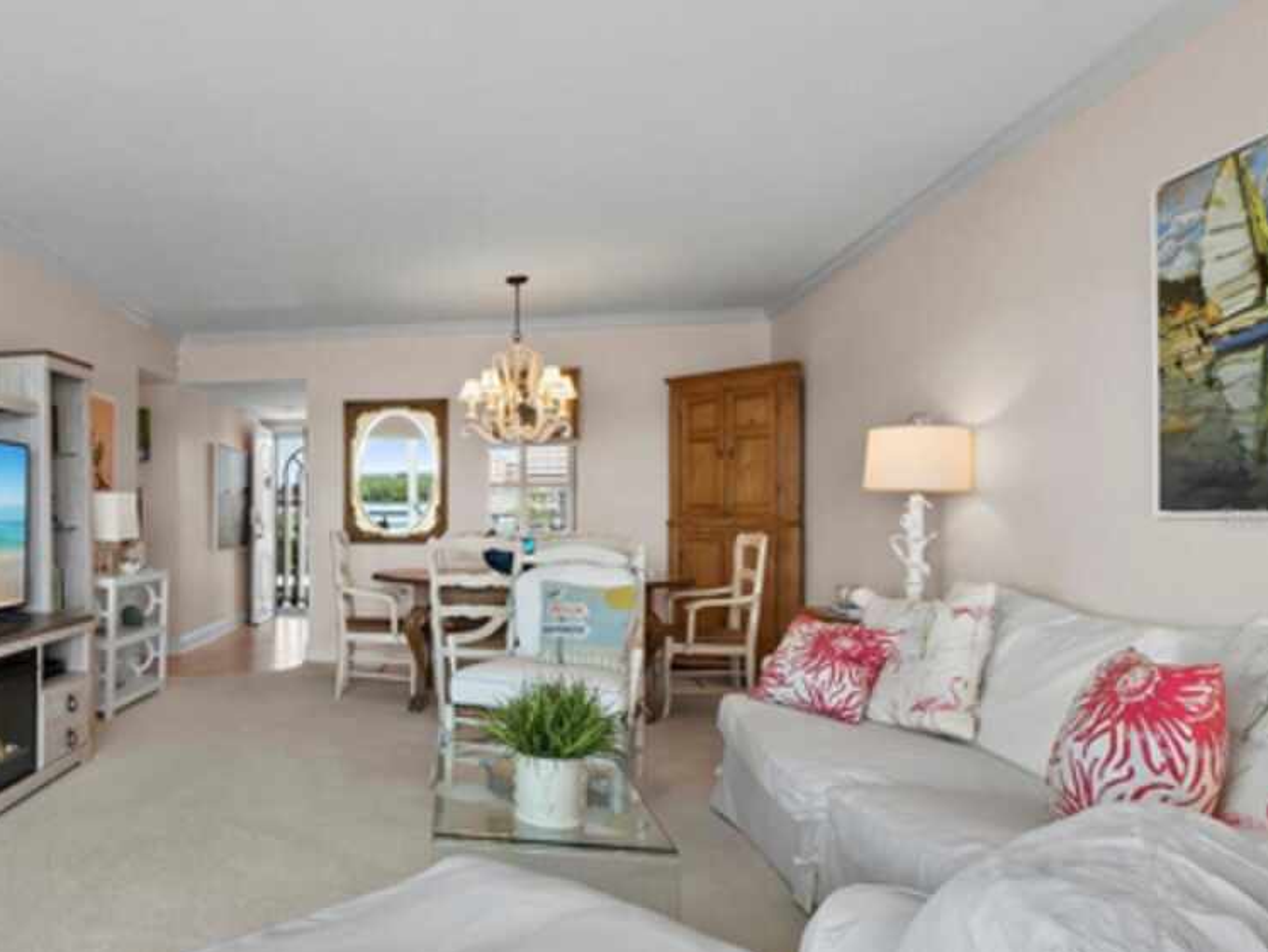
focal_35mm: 24
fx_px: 880
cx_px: 261
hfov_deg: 65.4
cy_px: 516
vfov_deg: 56.8
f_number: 11
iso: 400
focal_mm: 7
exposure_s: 1/8
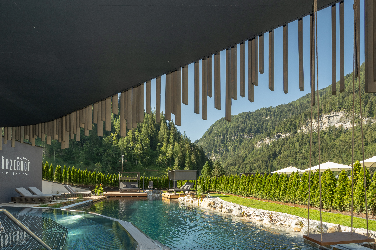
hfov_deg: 83.2
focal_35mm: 20
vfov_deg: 59.6
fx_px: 209
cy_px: 177
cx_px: 156
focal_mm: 14
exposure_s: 1/125
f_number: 8
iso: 100
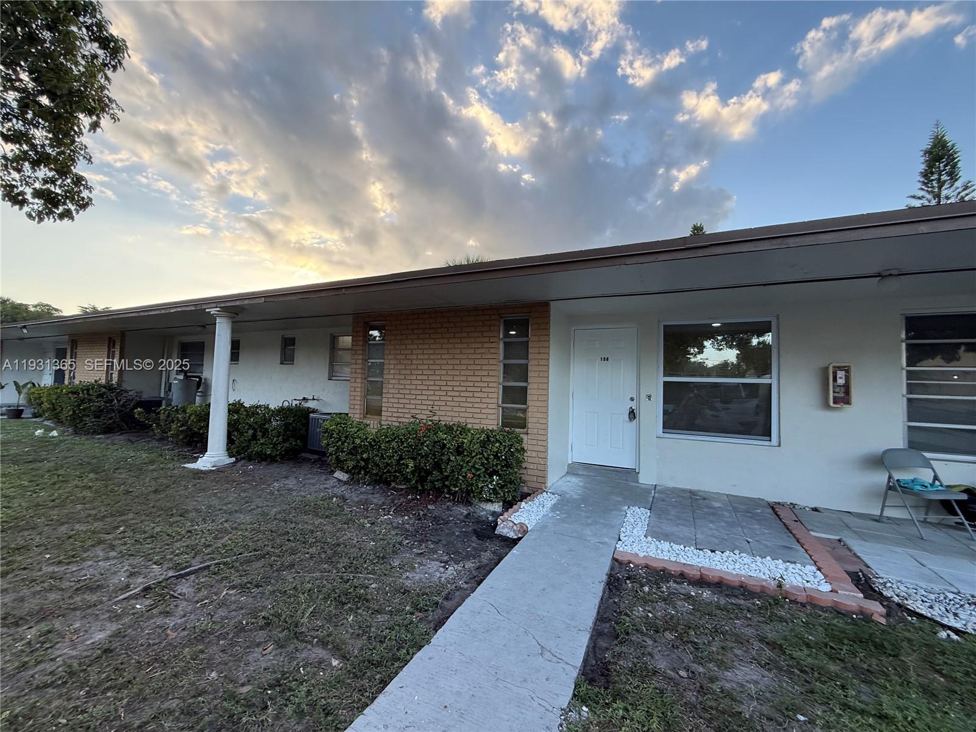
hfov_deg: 102.1
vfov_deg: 85.7
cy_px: 366
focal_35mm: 14
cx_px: 488
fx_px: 395
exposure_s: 1/229
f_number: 2.2
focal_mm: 2.22
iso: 64
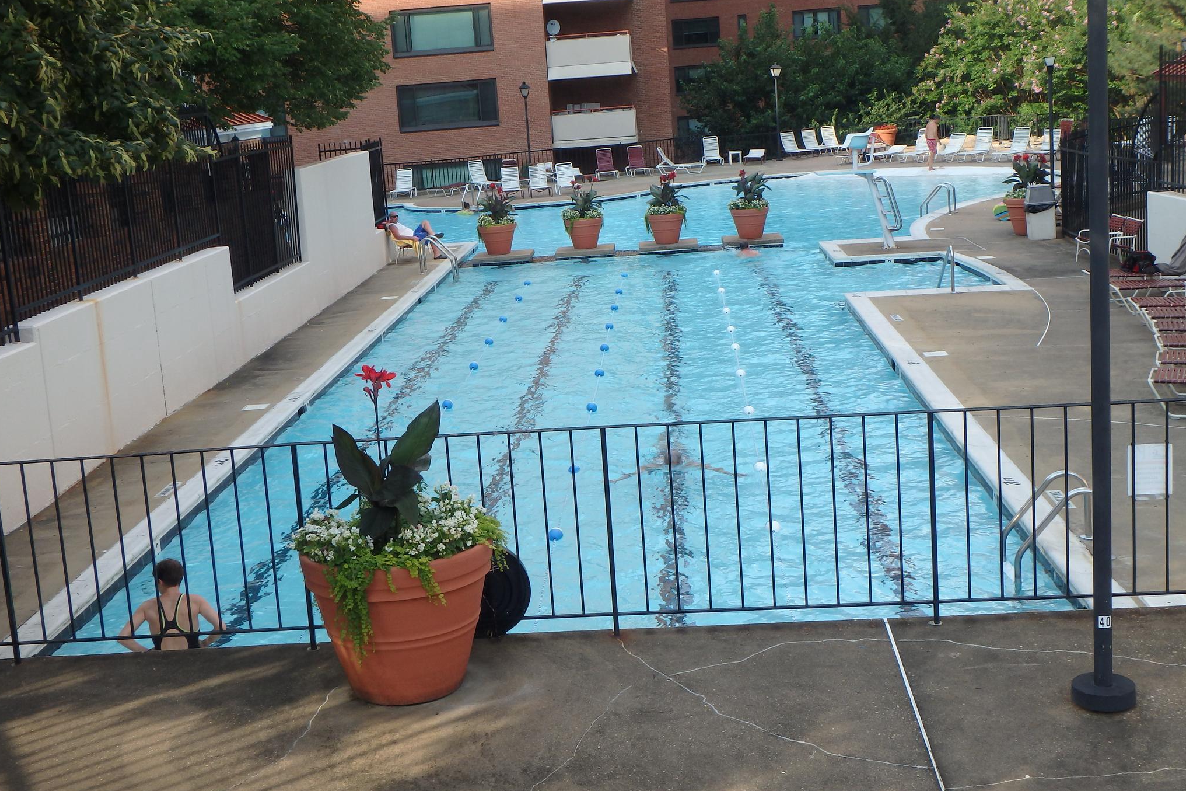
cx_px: 590
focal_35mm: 44
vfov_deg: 30.5
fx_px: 1449
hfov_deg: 44.5
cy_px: 424
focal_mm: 7.5
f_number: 5.2
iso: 125
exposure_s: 1/200
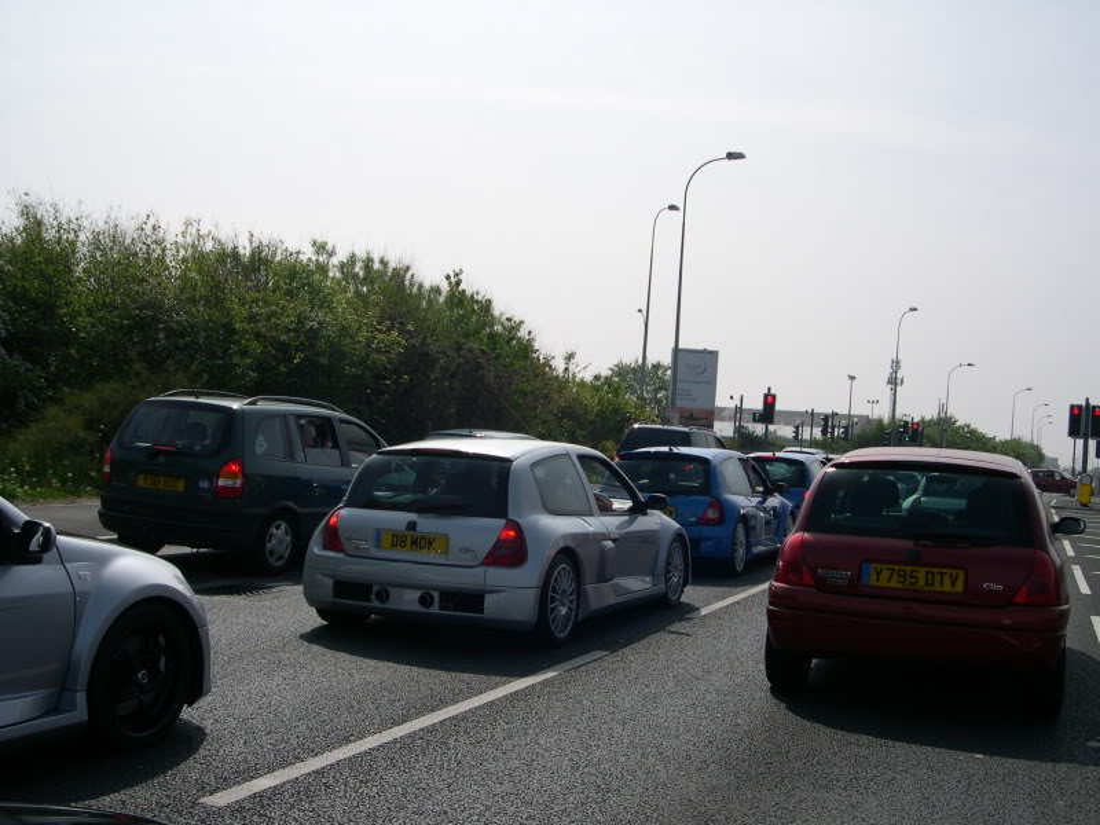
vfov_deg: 37.7
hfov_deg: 49.0
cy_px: 412
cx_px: 550
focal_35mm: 38
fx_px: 1208
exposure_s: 1/414
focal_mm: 8
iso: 100
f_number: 7.6
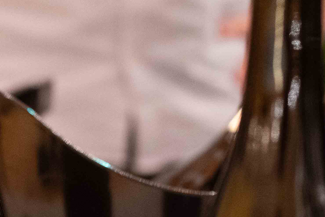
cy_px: 302
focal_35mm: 142
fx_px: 1282
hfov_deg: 14.1
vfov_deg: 9.4
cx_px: -44
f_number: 2
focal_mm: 35
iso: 4000
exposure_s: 1/160
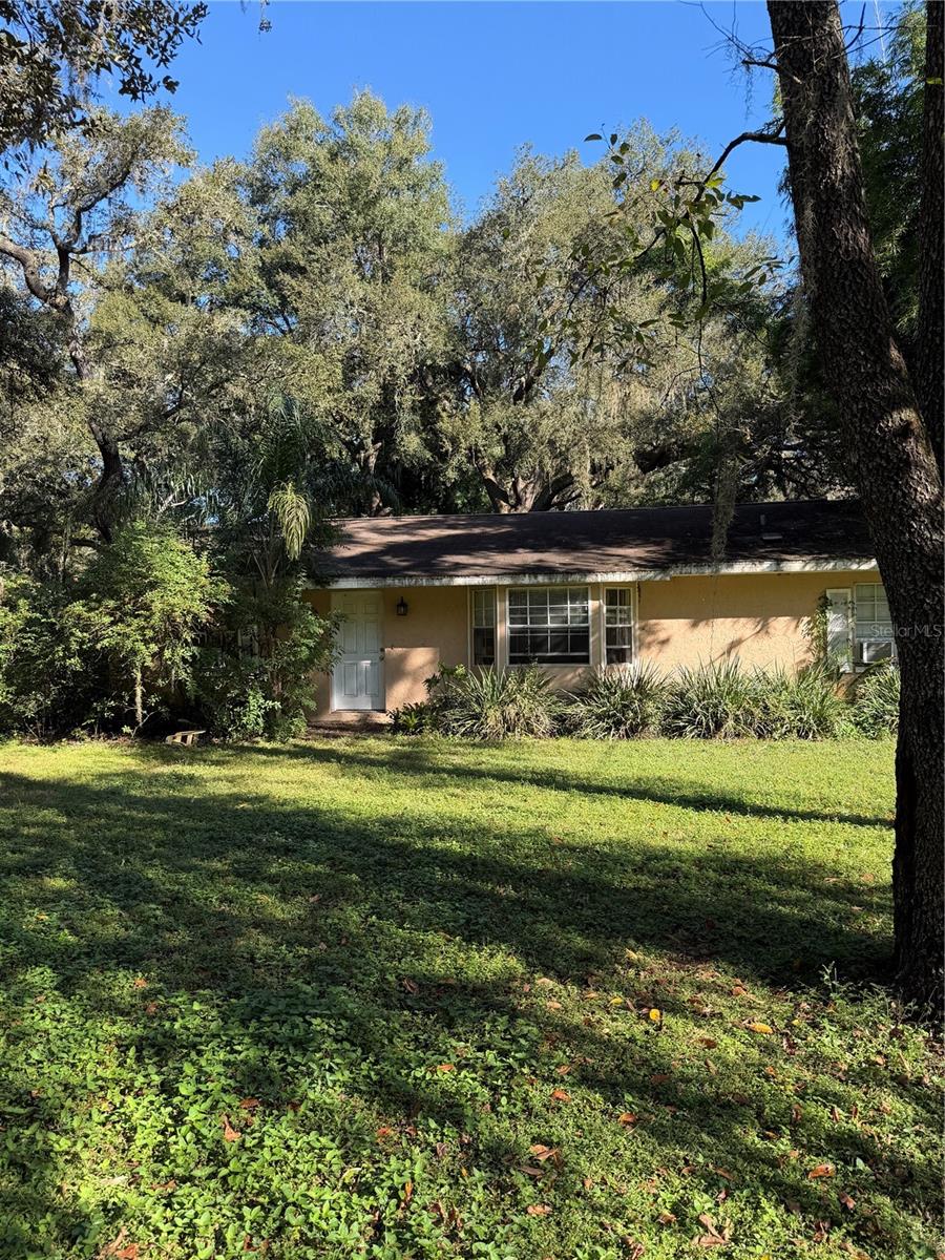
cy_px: 630
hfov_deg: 56.8
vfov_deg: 71.6
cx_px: 472
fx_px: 874
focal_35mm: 24
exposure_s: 1/822
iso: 80
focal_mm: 6.76
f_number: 1.78
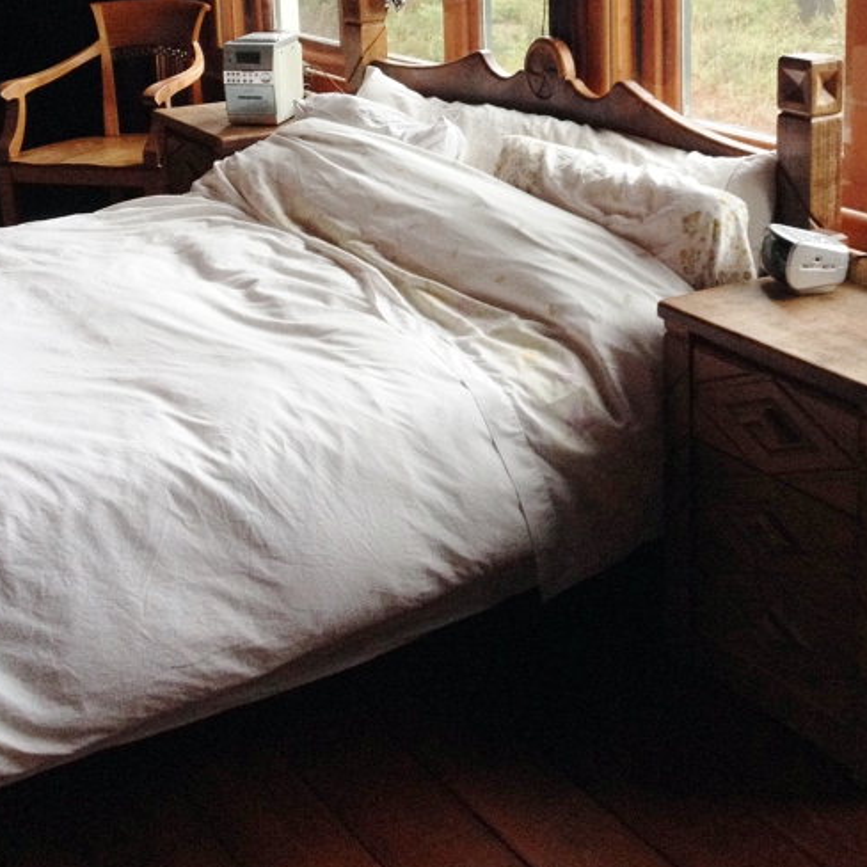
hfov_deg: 30.0
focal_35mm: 57
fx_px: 1615
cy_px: 130
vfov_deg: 29.1
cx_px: 518
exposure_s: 1/20
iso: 250
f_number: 2.4
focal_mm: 4.28
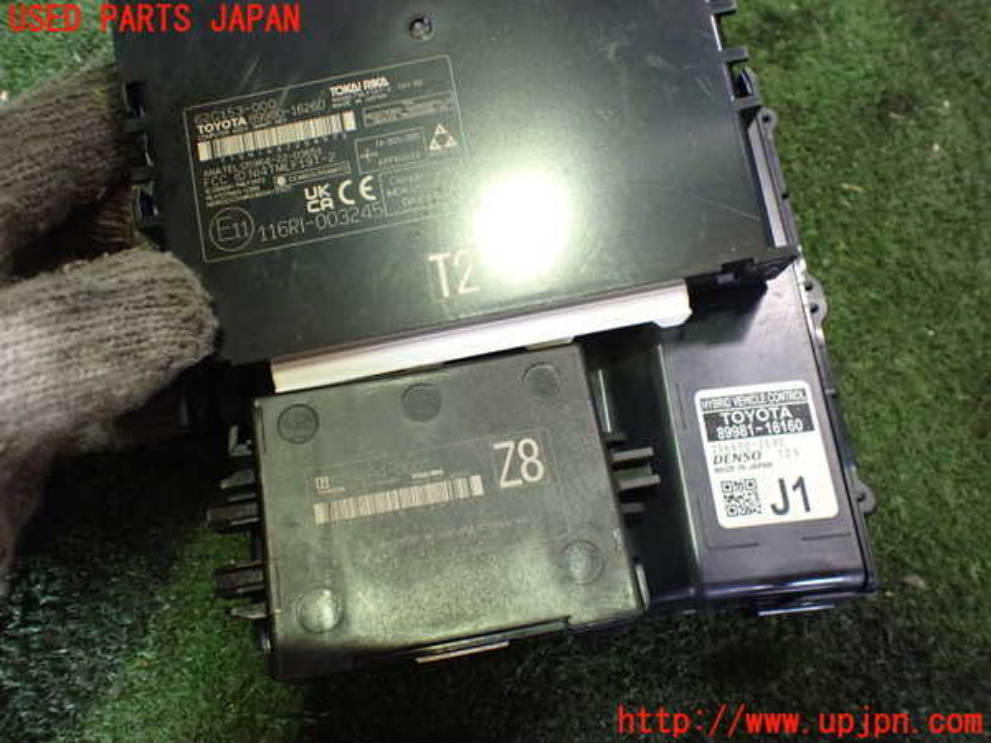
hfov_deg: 60.0
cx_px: 496
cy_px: 372
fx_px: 859
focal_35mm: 30
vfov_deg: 46.8
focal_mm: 5.4
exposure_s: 1/50
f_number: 2.3
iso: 800
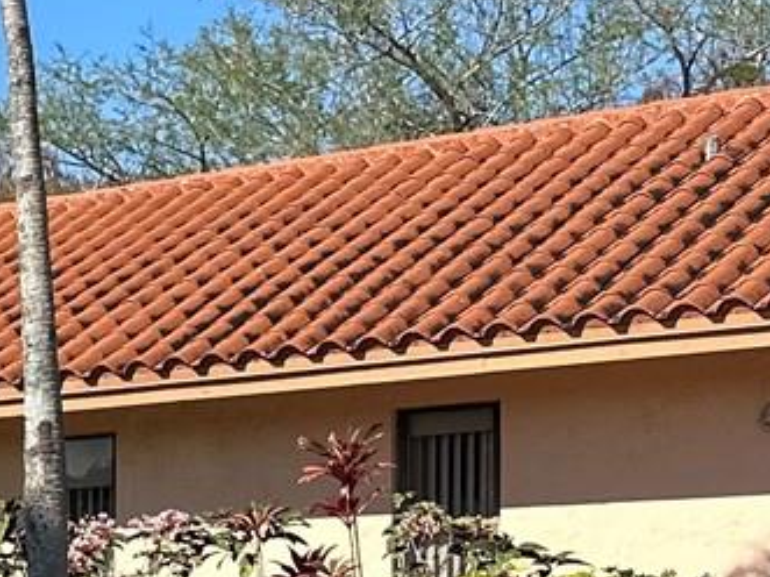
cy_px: 770
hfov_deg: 13.8
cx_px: -884
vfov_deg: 12.3
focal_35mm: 116
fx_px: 2579
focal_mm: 6.86
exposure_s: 1/3861
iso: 80
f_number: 1.78
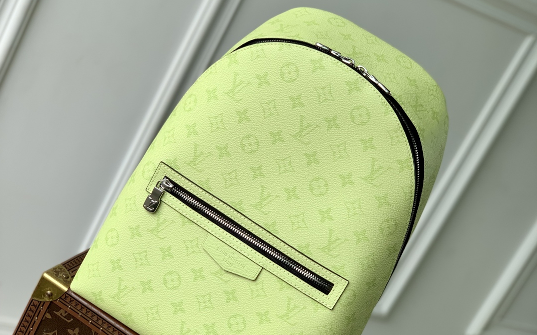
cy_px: 163
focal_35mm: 74
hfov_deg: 27.9
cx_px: 269
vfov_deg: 17.6
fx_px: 1083
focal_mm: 6
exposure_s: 1/331
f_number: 2.4
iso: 16
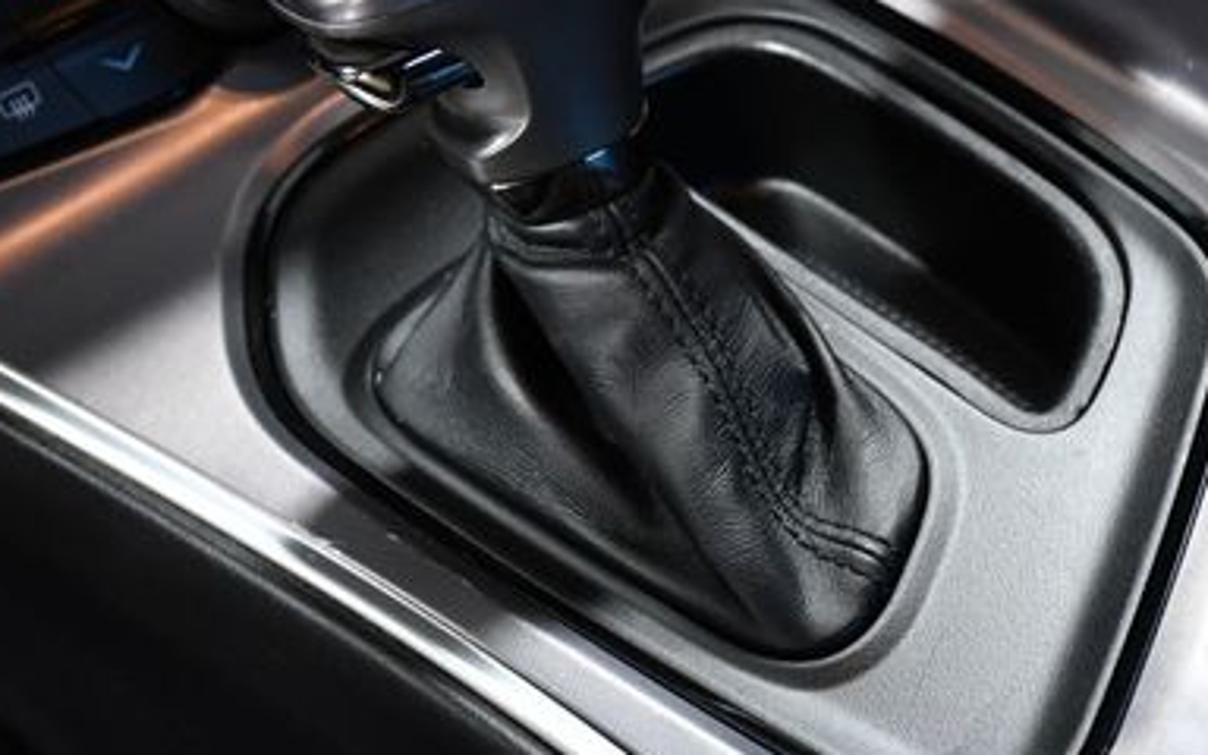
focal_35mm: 102
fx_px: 3358
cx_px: 714
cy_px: 182
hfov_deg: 20.4
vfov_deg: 12.8
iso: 2500
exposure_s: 1/100
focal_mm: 40
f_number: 5
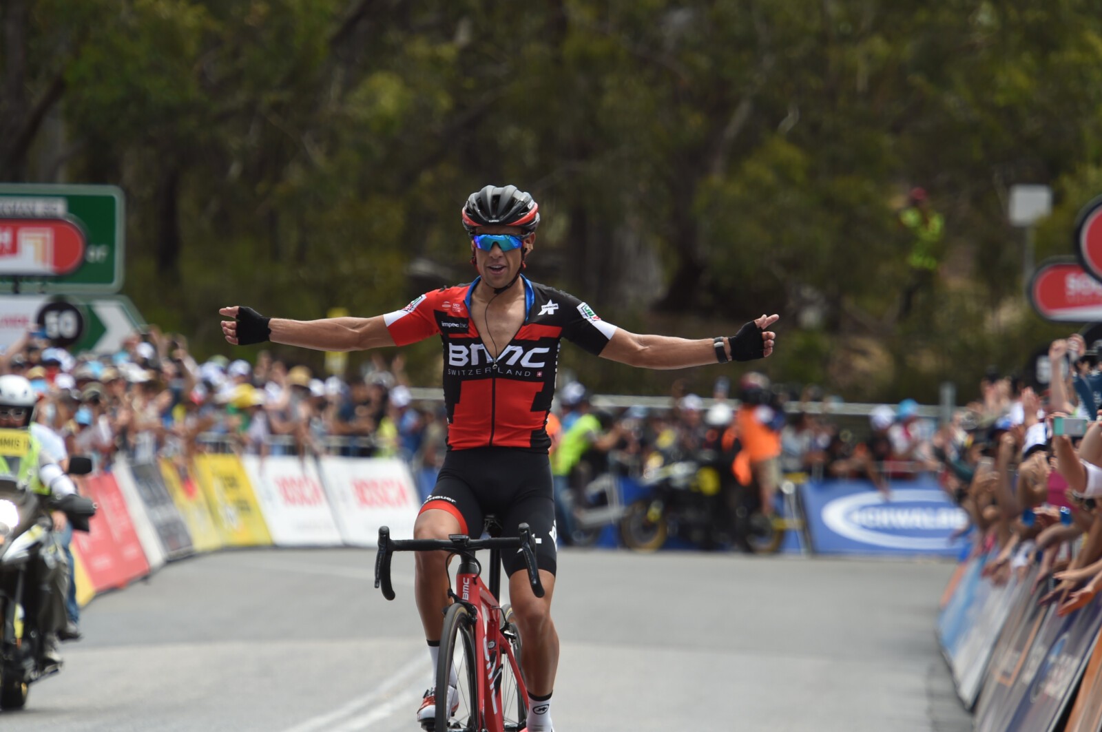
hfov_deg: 7.4
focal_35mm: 280
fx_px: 8561
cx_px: 551
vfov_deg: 4.9
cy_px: 366
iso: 400
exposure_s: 1/800
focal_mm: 280
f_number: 5.6
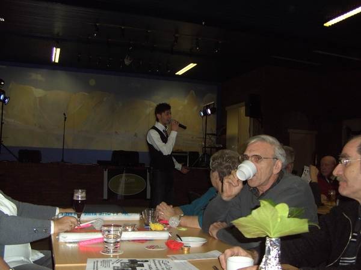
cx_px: 180
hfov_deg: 50.1
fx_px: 386
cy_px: 135
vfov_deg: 38.7
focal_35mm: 37
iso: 100
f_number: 2.8
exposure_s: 1/55
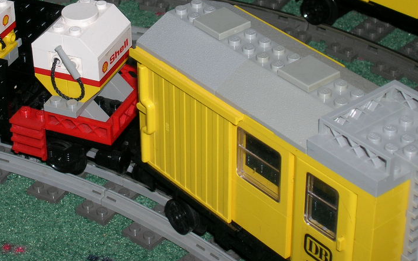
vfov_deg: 12.9
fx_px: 1150
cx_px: 130
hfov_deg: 20.5
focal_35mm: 101
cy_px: 35
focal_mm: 11
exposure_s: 1/60.1
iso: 50
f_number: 3.8
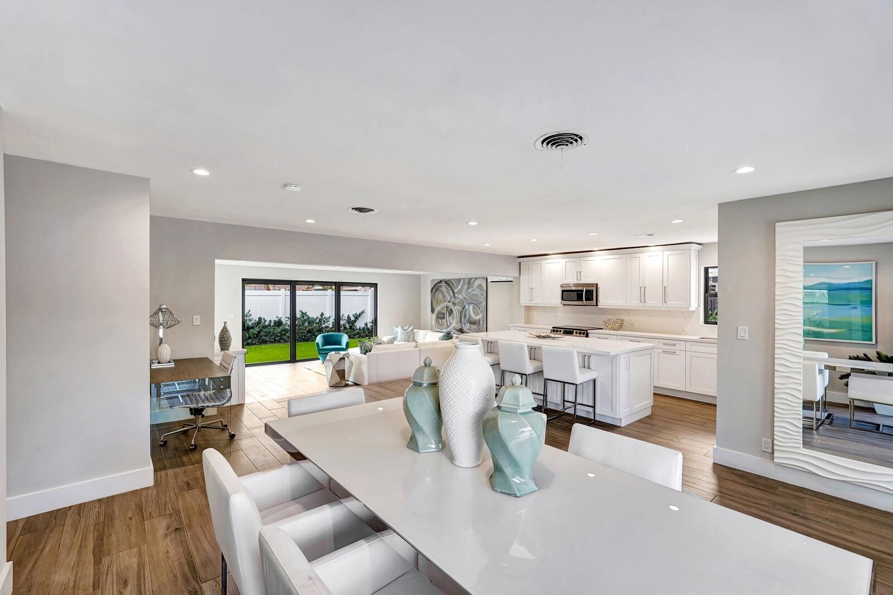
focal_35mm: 16
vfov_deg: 73.7
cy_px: 298
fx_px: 397
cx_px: 446
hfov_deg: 96.7
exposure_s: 1/15
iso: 320
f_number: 5.6
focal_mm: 16
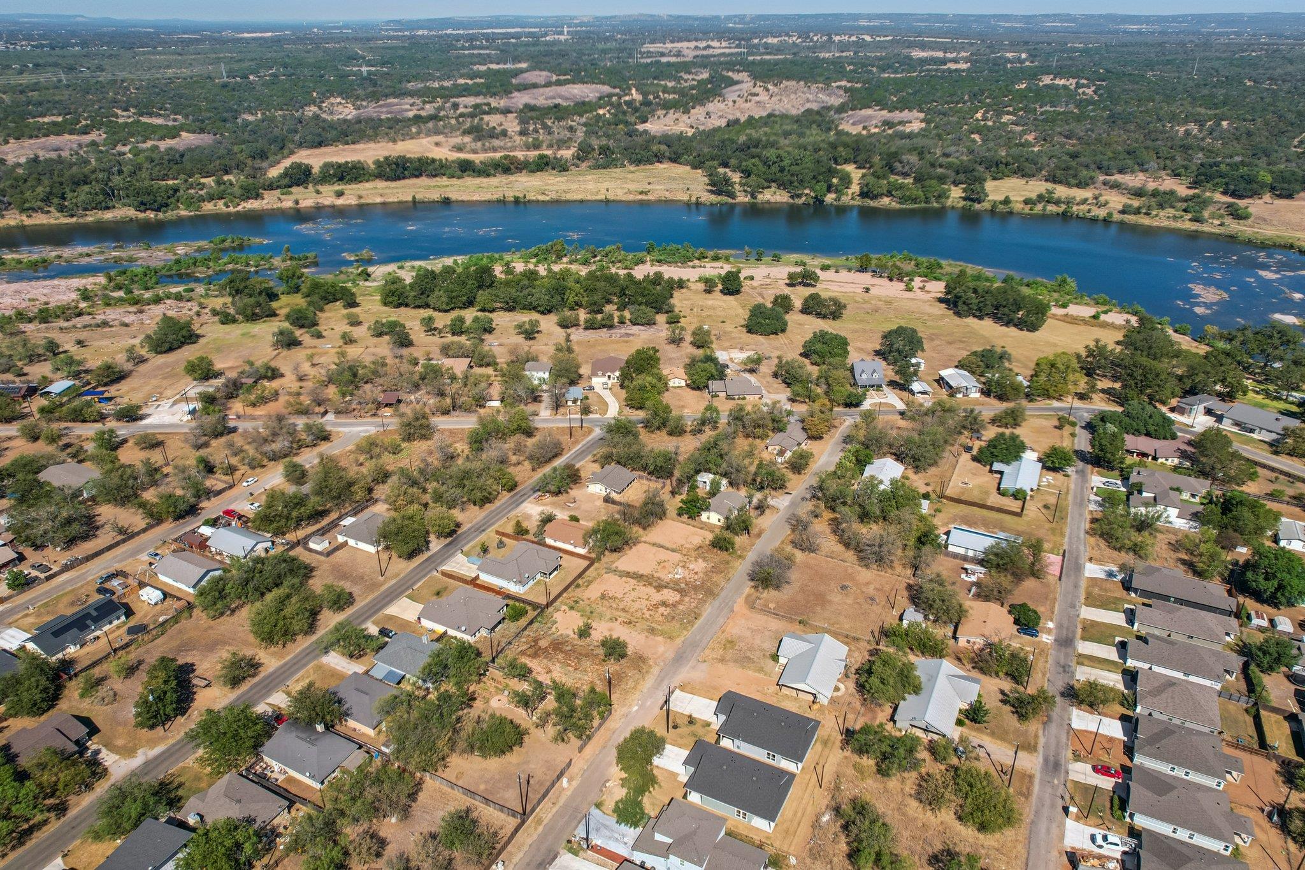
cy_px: 435
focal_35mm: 22
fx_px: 797
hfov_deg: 78.6
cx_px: 652
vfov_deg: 57.2
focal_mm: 8.4
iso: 100
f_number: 2.8
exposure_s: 1/1600
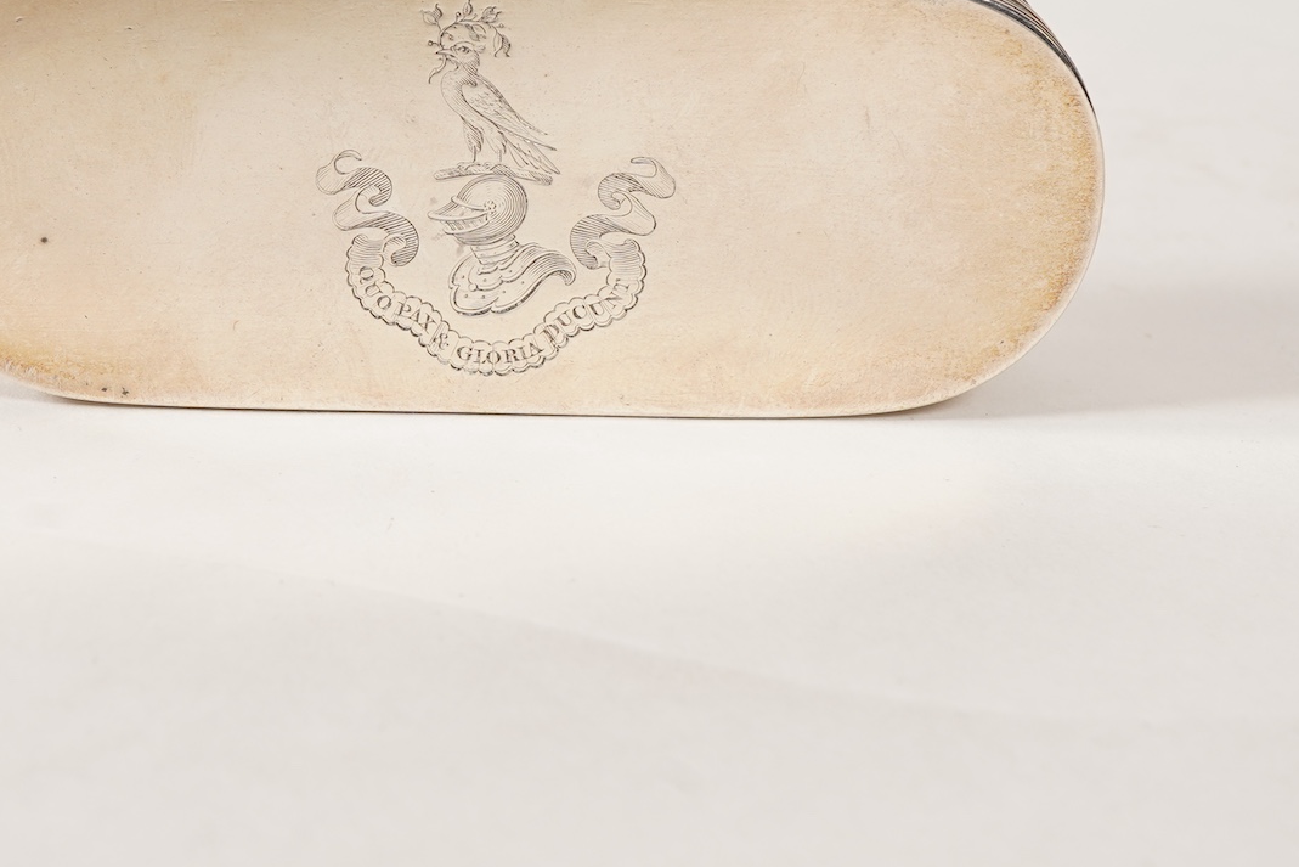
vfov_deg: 19.1
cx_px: 471
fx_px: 2562
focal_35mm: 71
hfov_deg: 28.3
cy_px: 249
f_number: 16
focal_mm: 30
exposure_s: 1/125
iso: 400
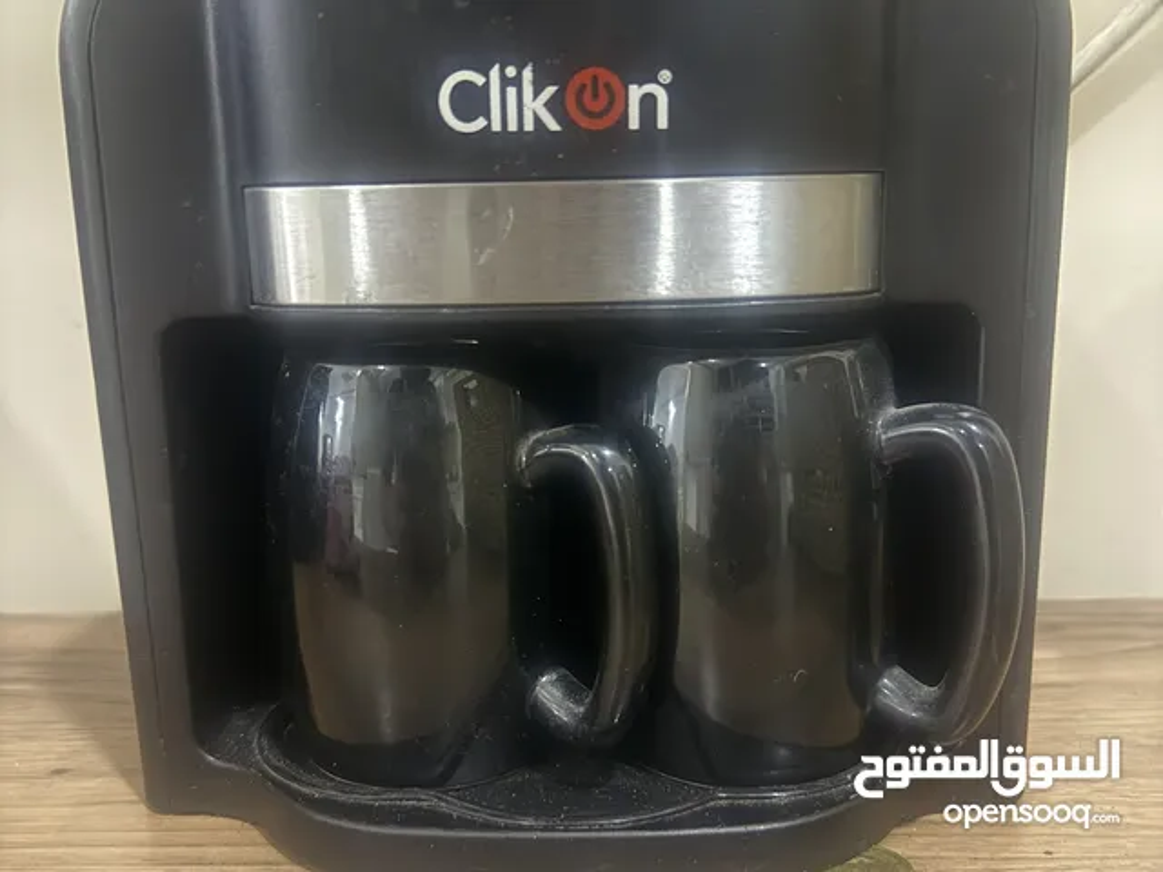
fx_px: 806
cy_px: 436
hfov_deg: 71.6
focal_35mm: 24
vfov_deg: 56.8
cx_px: 582
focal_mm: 6.76
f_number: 1.78
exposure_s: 1/17
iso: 1600
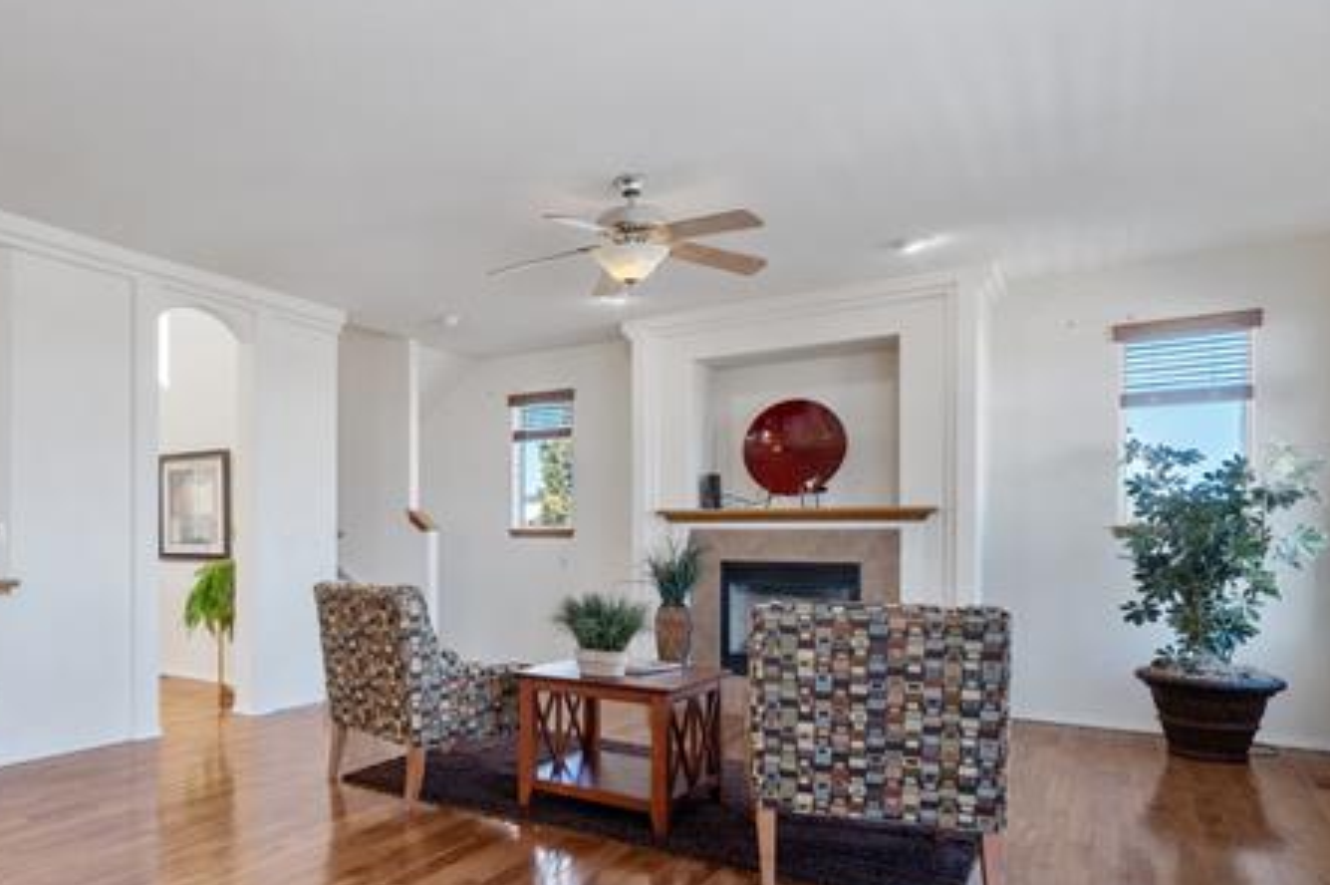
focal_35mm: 23
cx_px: 386
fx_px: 849
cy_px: 550
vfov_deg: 54.4
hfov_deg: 72.5
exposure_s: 1/8
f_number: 5.6
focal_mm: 16
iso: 200
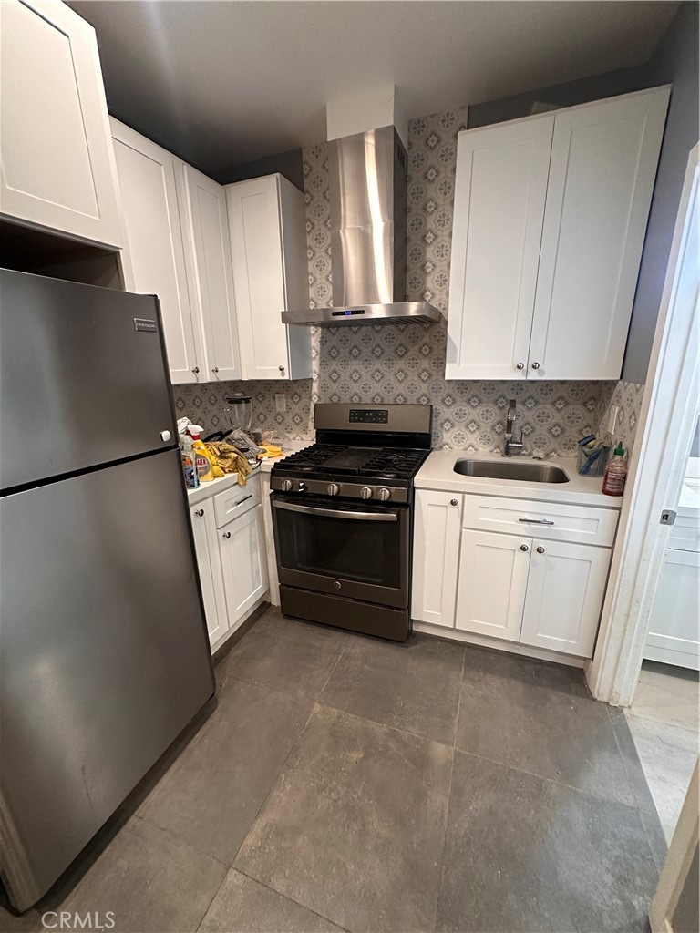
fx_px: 377
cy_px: 466
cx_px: 350
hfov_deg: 85.7
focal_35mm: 14
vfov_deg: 102.1
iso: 640
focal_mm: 2.22
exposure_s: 1/60
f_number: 2.2
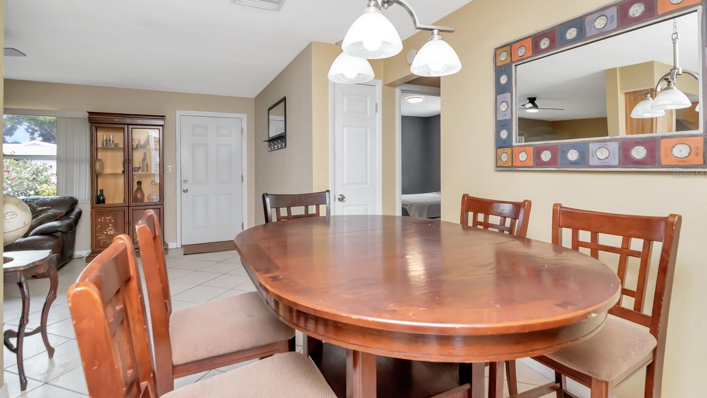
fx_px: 329
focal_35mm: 18
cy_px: 175
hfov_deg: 94.2
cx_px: 354
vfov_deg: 62.1
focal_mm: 11
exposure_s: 1/100
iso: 1000
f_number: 7.1
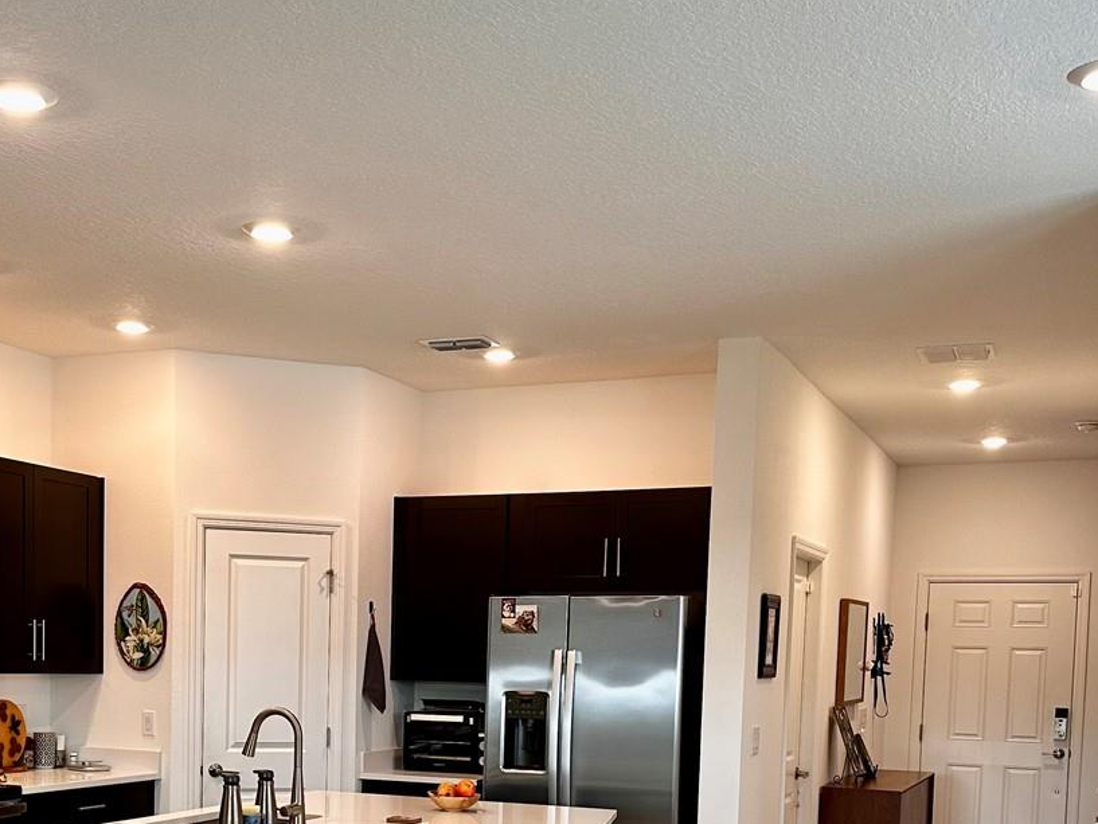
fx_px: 1491
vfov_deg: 29.6
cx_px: 371
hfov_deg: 40.0
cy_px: 745
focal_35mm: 47
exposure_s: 1/120
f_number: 1.78
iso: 160
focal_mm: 6.86
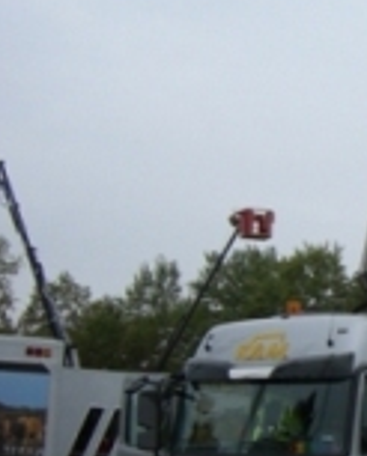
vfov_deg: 18.4
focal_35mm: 104
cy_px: 291
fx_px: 1408
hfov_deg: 13.6
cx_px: 612
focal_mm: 6.2
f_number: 4.3
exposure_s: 1/320
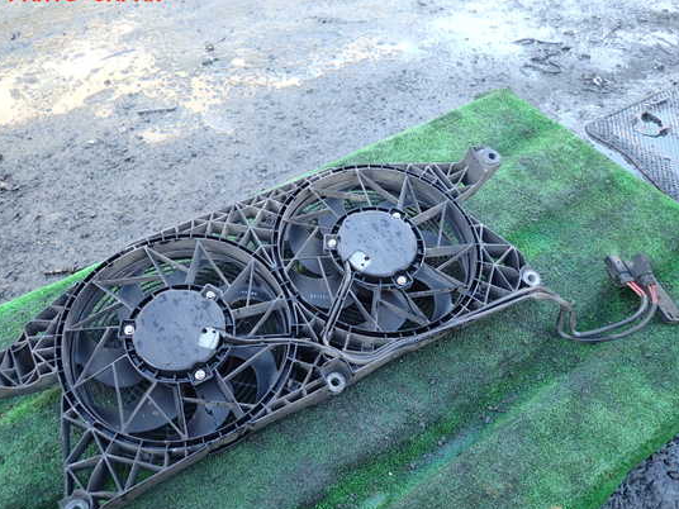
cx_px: 312
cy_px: 262
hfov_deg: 63.3
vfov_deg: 49.7
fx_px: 549
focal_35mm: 28
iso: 100
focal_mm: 4.5
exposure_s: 1/80
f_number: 2
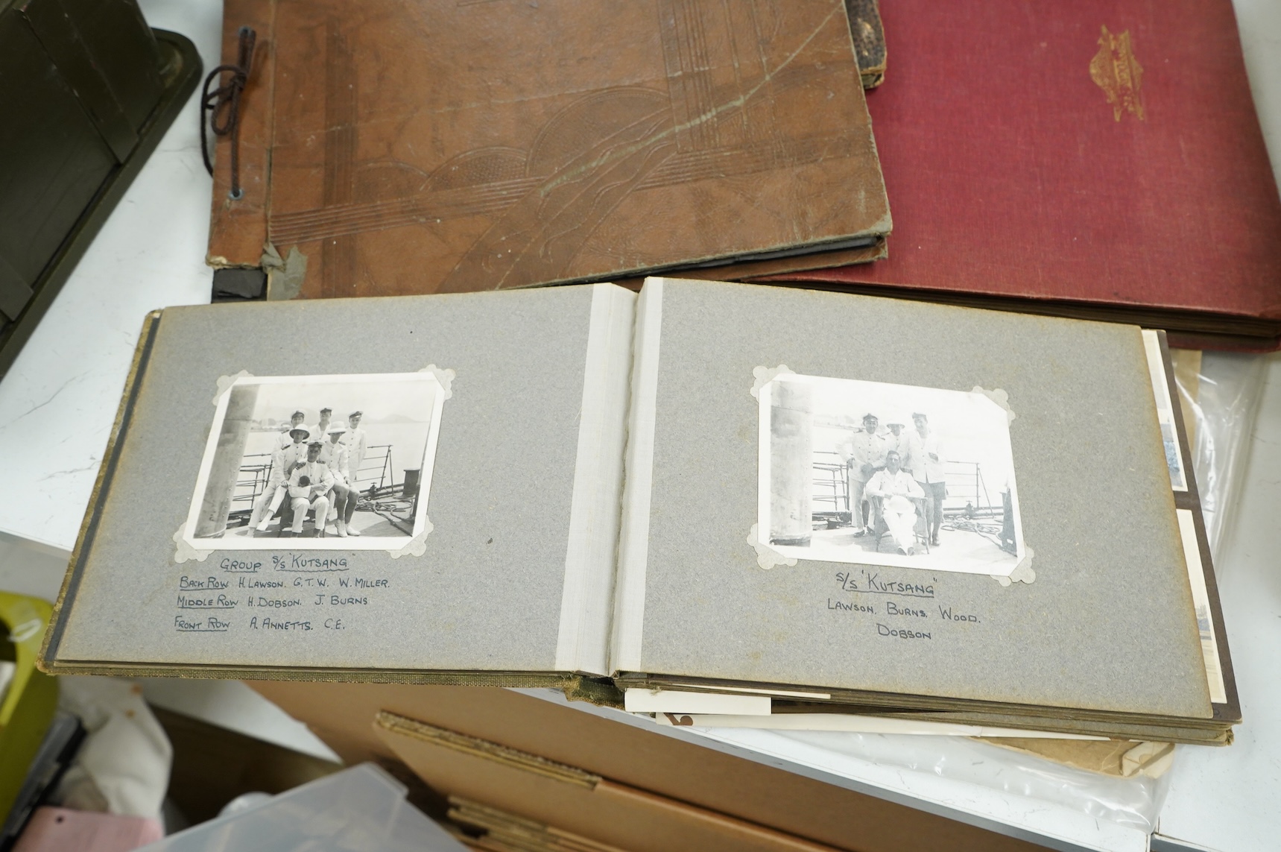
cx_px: 640
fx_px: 995
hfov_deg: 65.5
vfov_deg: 46.3
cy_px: 426
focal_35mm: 28
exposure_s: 1/125
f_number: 7.1
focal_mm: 28
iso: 2500
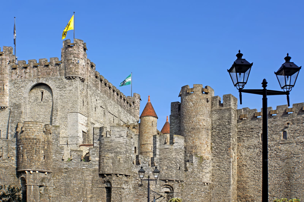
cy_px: 101
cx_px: 152
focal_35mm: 43
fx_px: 363
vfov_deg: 31.2
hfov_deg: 45.4
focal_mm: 29
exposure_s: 1/500
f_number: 8
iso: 100
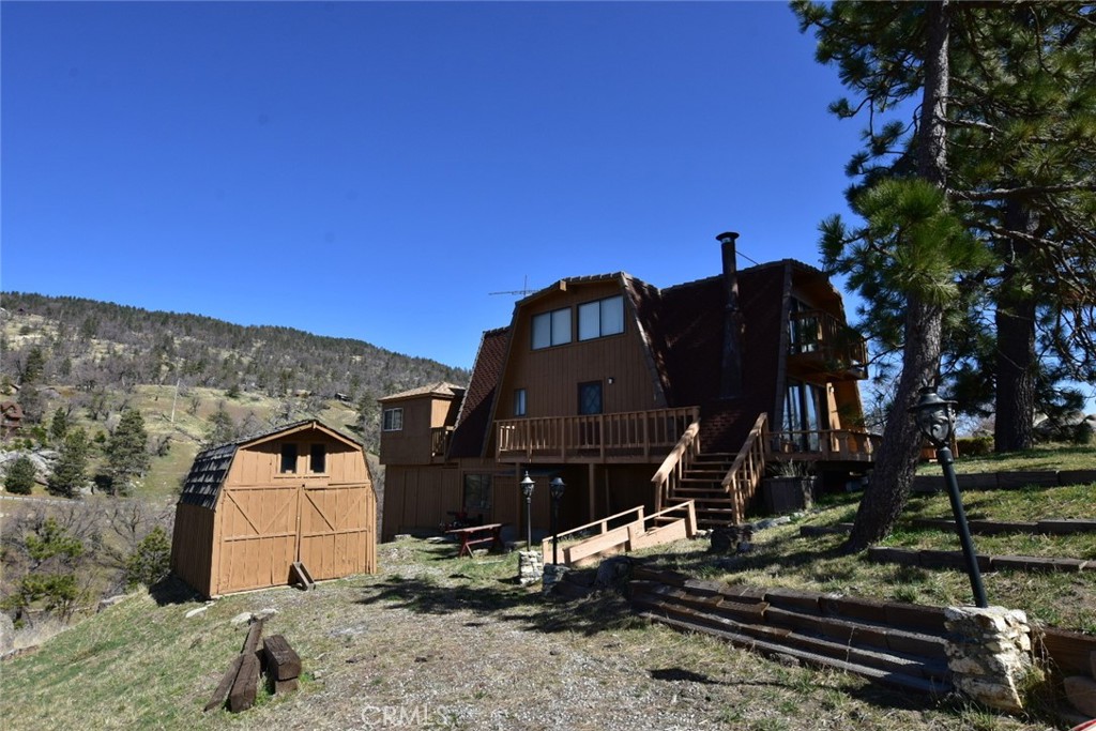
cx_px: 548
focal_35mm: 20
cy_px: 366
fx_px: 594
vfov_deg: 63.2
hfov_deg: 85.4
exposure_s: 1/250
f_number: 10
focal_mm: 13
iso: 200
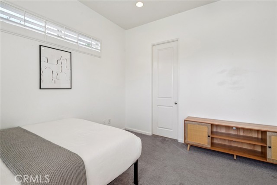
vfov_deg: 73.7
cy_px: 92
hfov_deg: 96.8
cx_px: 138
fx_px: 123
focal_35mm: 16
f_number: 8
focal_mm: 16
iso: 250
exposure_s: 1/30
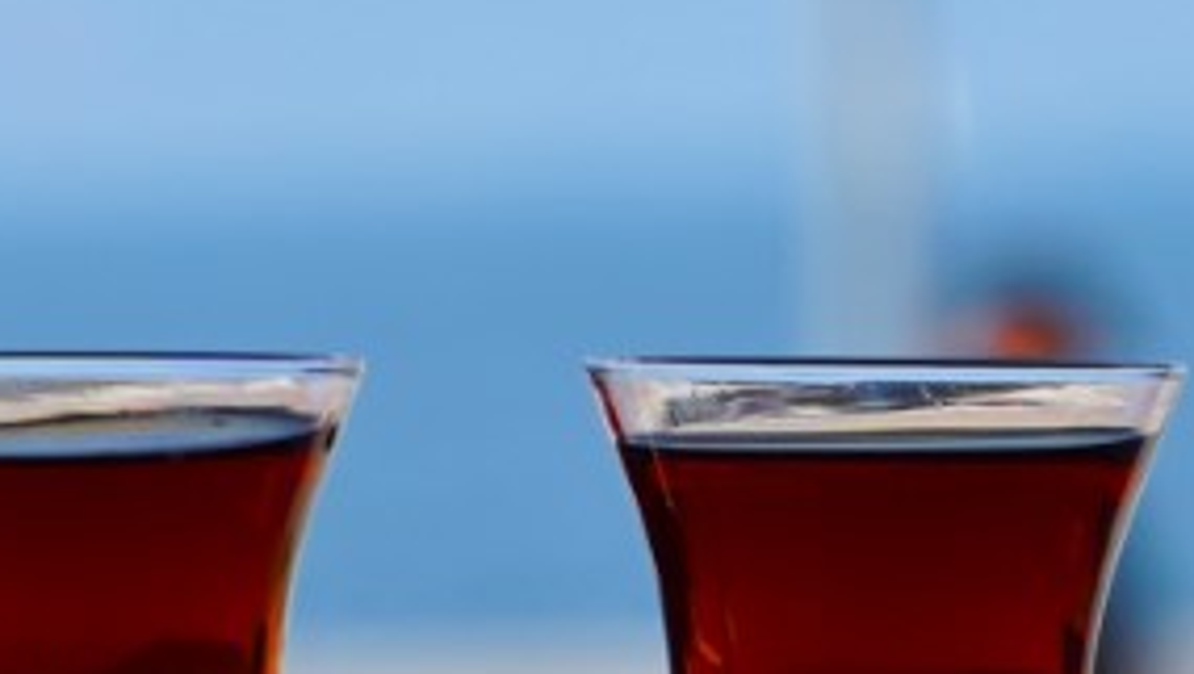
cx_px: 1533
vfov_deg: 1.2
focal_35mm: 987
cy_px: 758
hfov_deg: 2.2
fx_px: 31281
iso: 125
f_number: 7.1
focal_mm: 111
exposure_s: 1/400
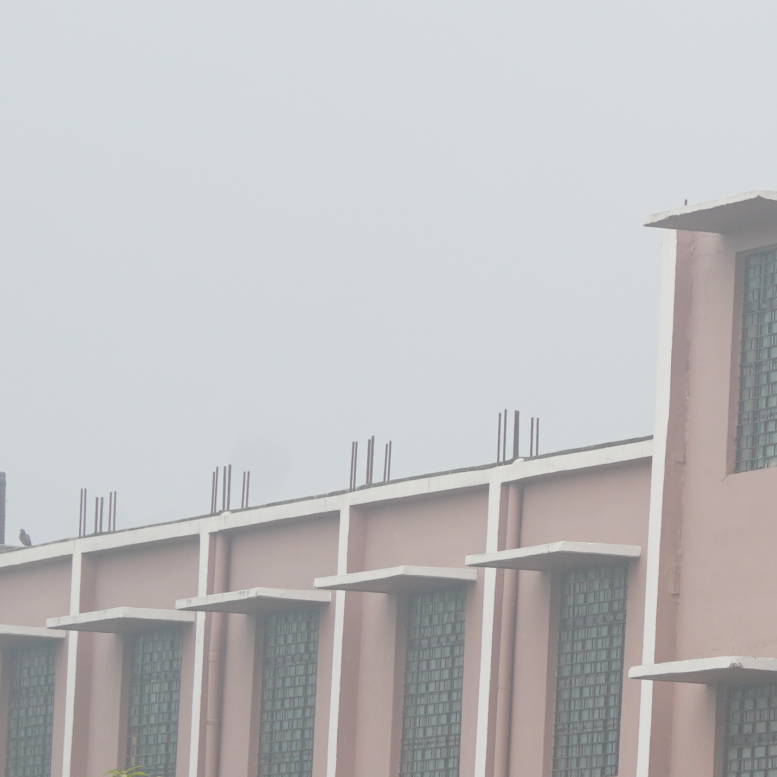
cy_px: 926
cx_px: 1299
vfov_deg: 5.3
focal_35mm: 331
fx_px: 8406
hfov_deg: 5.2
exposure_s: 1/160
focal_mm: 62
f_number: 8
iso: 100
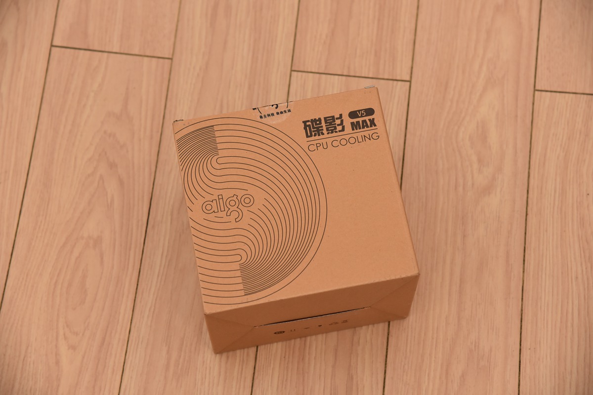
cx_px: 296
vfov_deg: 16.1
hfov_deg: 23.9
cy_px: 198
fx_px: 1400
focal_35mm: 85
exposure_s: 1/60
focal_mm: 85
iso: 1600
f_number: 5.6
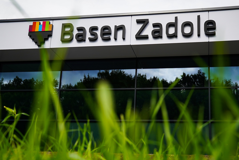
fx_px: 358
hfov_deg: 36.9
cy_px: 93
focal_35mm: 54
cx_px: 127
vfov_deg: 25.0
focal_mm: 27
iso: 100
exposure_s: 1/200
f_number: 7.1
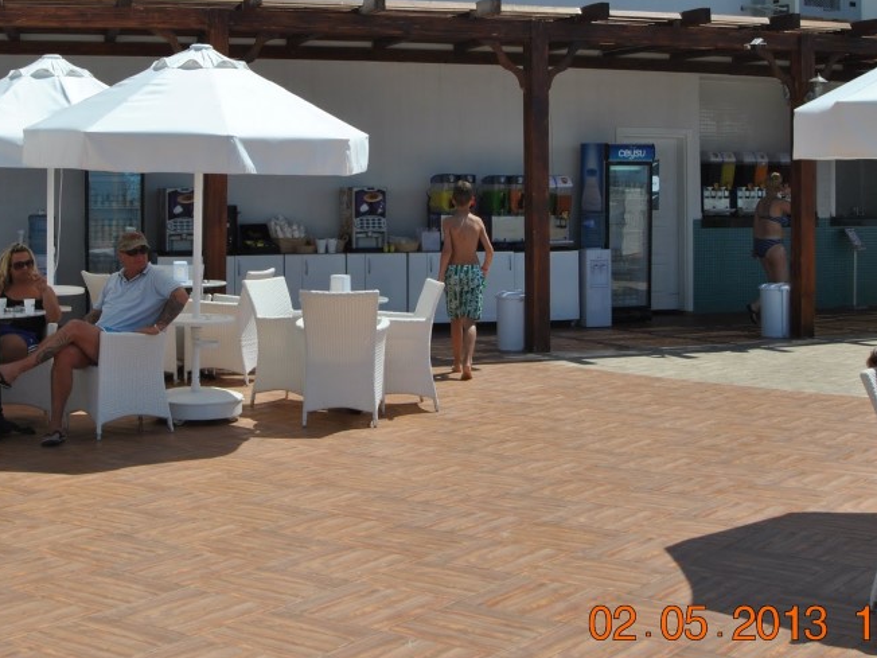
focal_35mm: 61
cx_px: 346
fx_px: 1545
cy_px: 184
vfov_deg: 23.8
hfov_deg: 31.6
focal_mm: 24
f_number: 9
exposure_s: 1/320
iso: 100
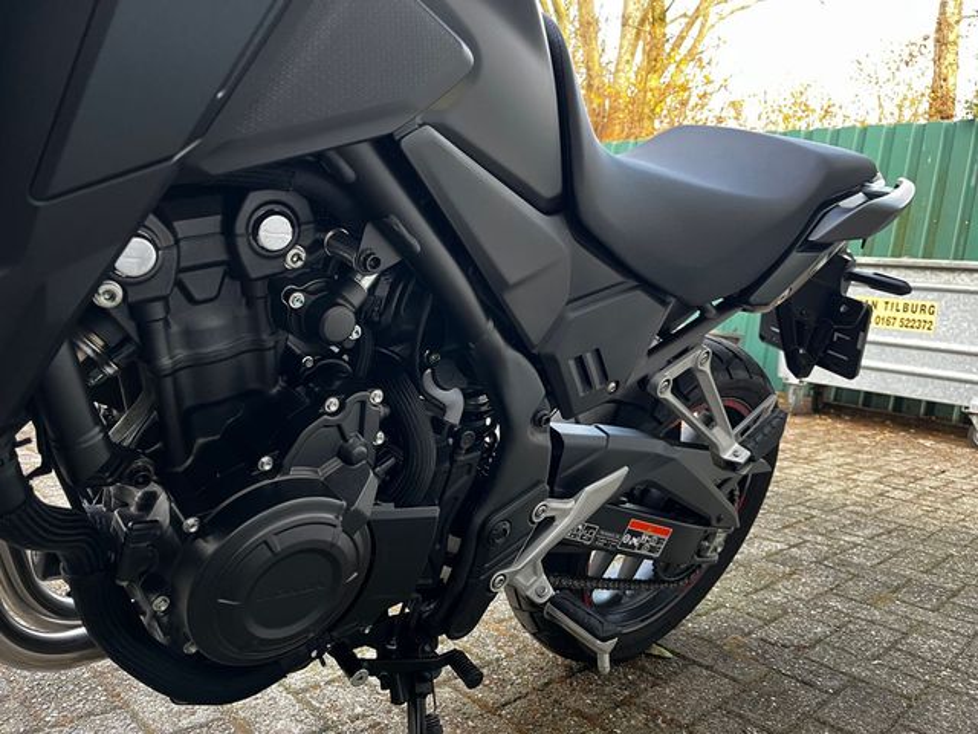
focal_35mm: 26
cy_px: 367
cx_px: 489
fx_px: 735
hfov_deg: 67.3
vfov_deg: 53.1
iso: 250
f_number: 1.6
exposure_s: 1/60
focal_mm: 5.1
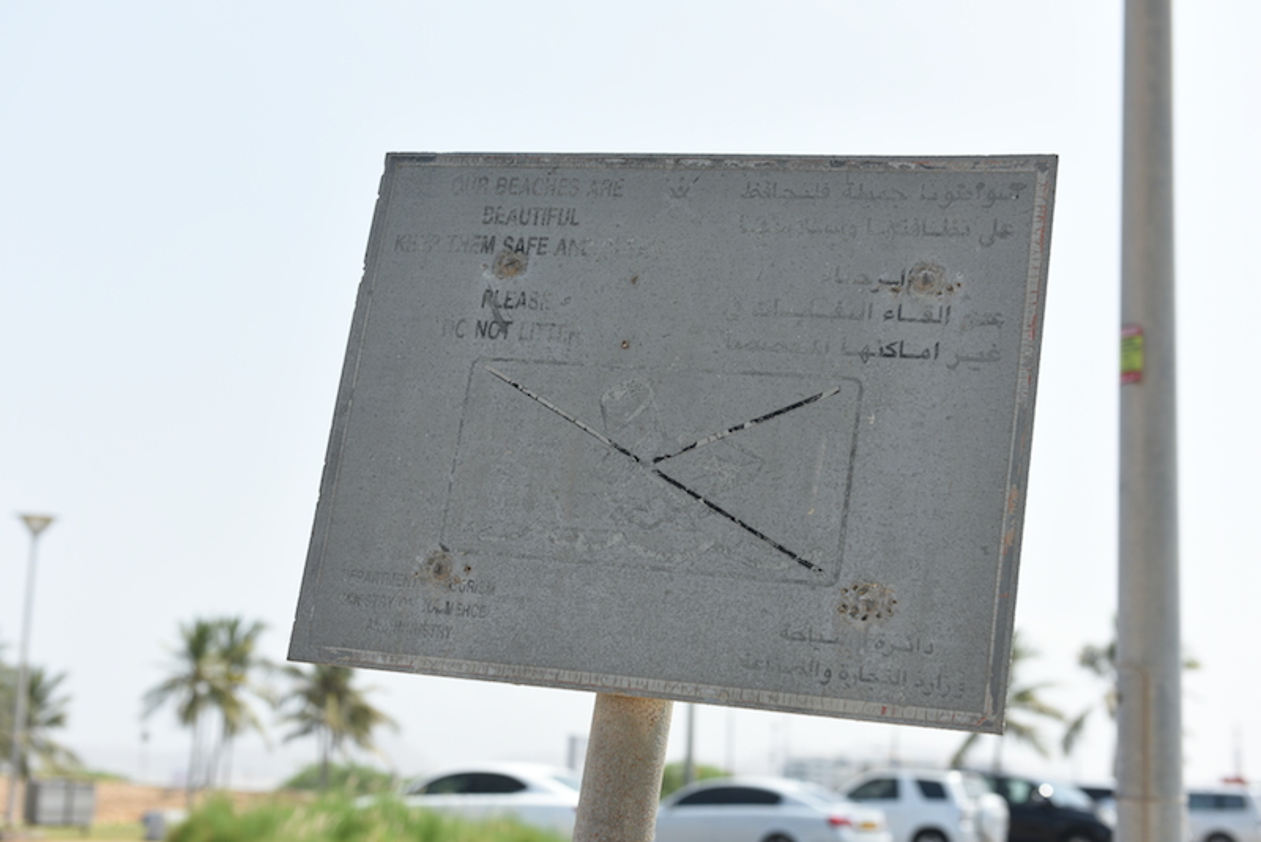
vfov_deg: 24.6
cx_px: 630
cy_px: 421
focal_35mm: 55
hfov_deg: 36.2
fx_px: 1927
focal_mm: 55
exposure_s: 1/250
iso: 100
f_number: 6.3
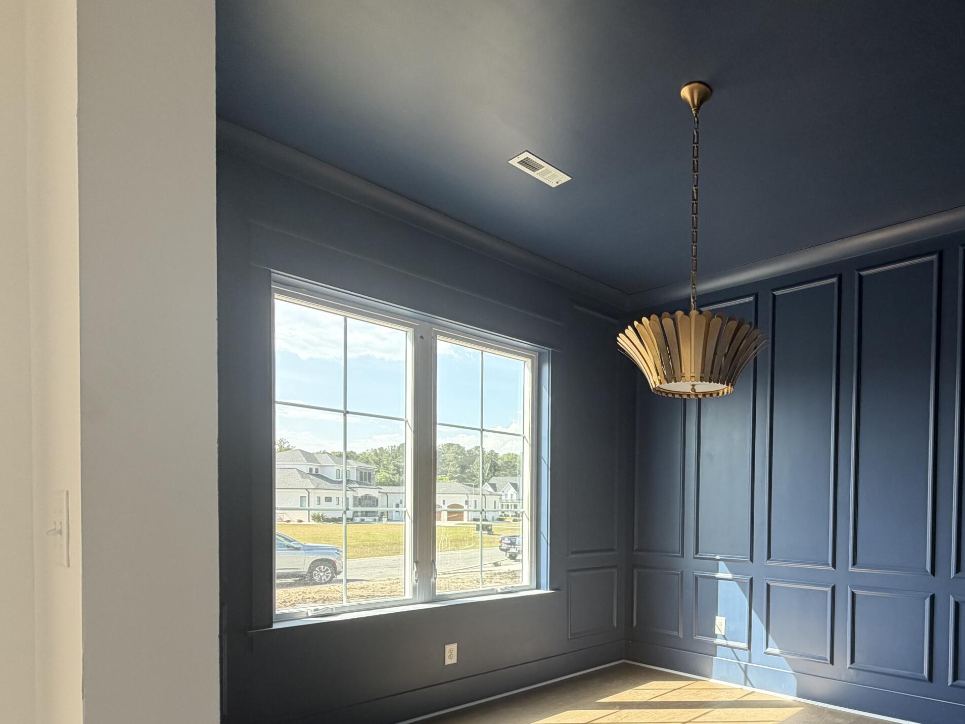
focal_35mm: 22
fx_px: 613
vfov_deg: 58.6
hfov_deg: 72.9
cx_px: 678
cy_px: 522
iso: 100
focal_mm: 2.22
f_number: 2.2
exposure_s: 1/121
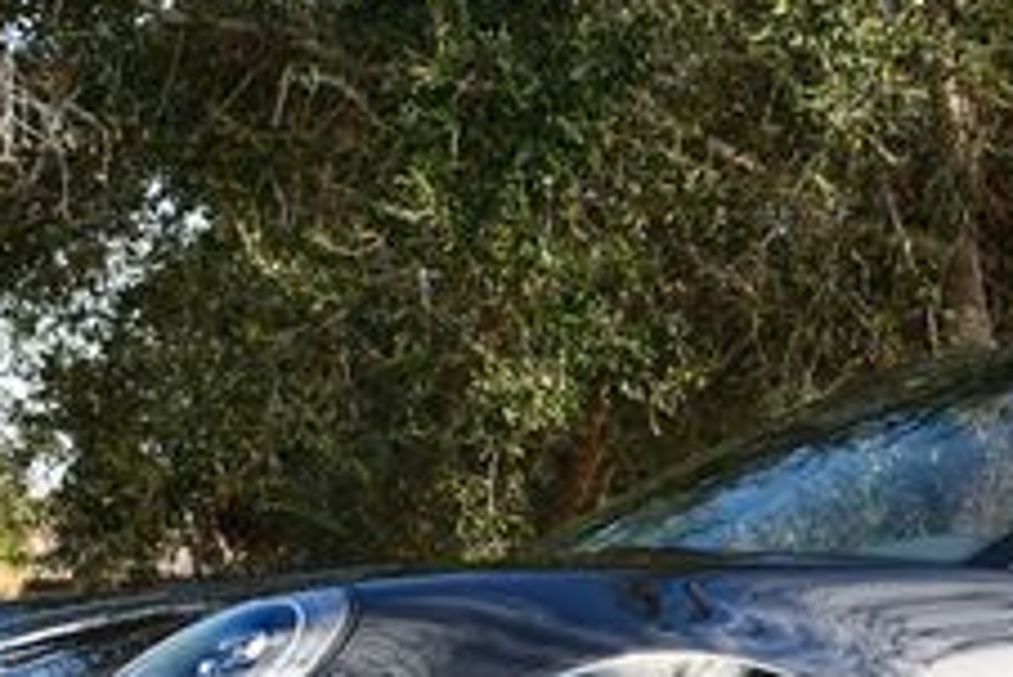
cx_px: 865
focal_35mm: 102
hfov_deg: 19.7
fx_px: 2872
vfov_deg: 13.4
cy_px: 538
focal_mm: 18
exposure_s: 1/250
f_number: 6.3
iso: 200
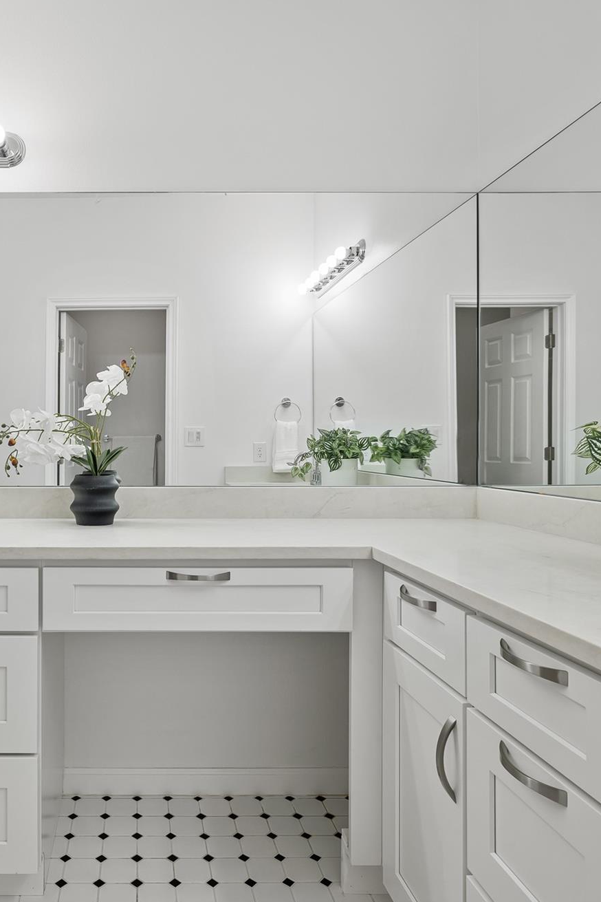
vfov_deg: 71.5
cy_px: 441
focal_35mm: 25
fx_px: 626
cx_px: 140
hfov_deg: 49.0
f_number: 8
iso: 800
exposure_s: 1/60
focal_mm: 16
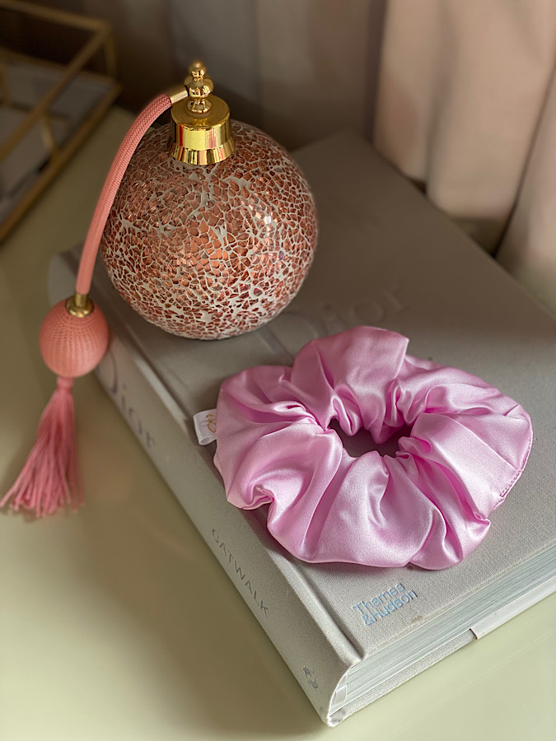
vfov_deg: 36.8
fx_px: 1114
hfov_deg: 28.0
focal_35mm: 52
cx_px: 278
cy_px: 370
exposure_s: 1/122
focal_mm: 6
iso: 25
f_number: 2
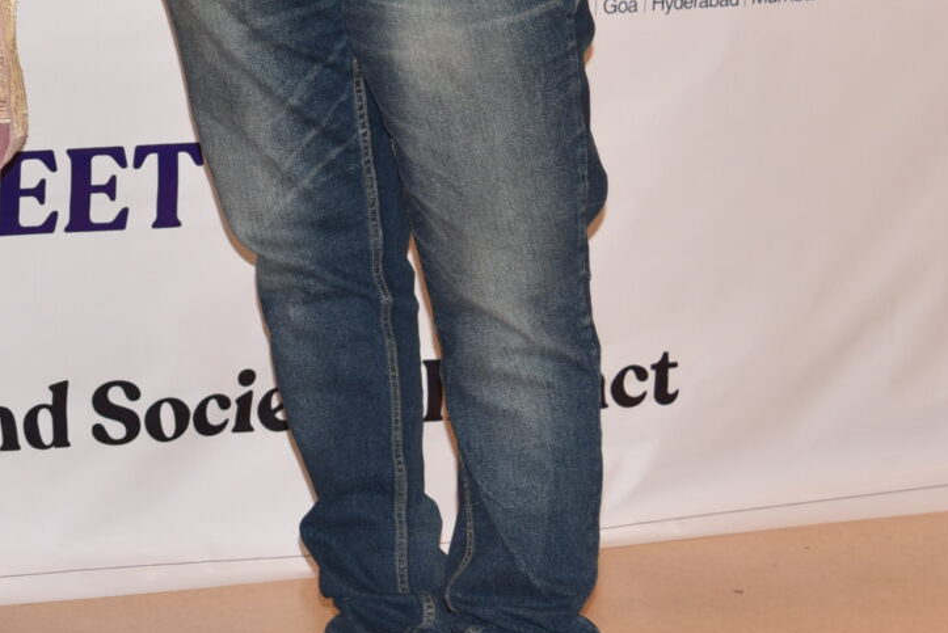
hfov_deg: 10.8
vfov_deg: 7.4
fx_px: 4848
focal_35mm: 184
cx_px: -409
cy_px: -234
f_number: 4
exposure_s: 1/60
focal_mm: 52
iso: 250
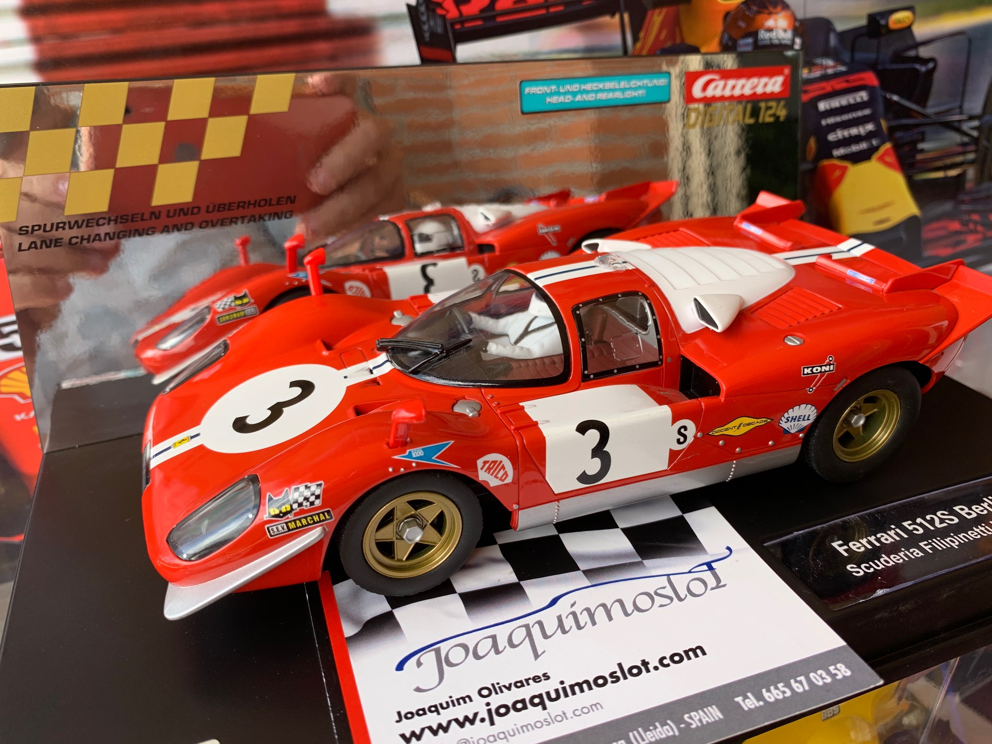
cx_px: 496
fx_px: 745
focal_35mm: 26
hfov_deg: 67.3
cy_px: 372
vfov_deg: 53.1
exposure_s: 1/306
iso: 25
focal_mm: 4.25
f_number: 1.8
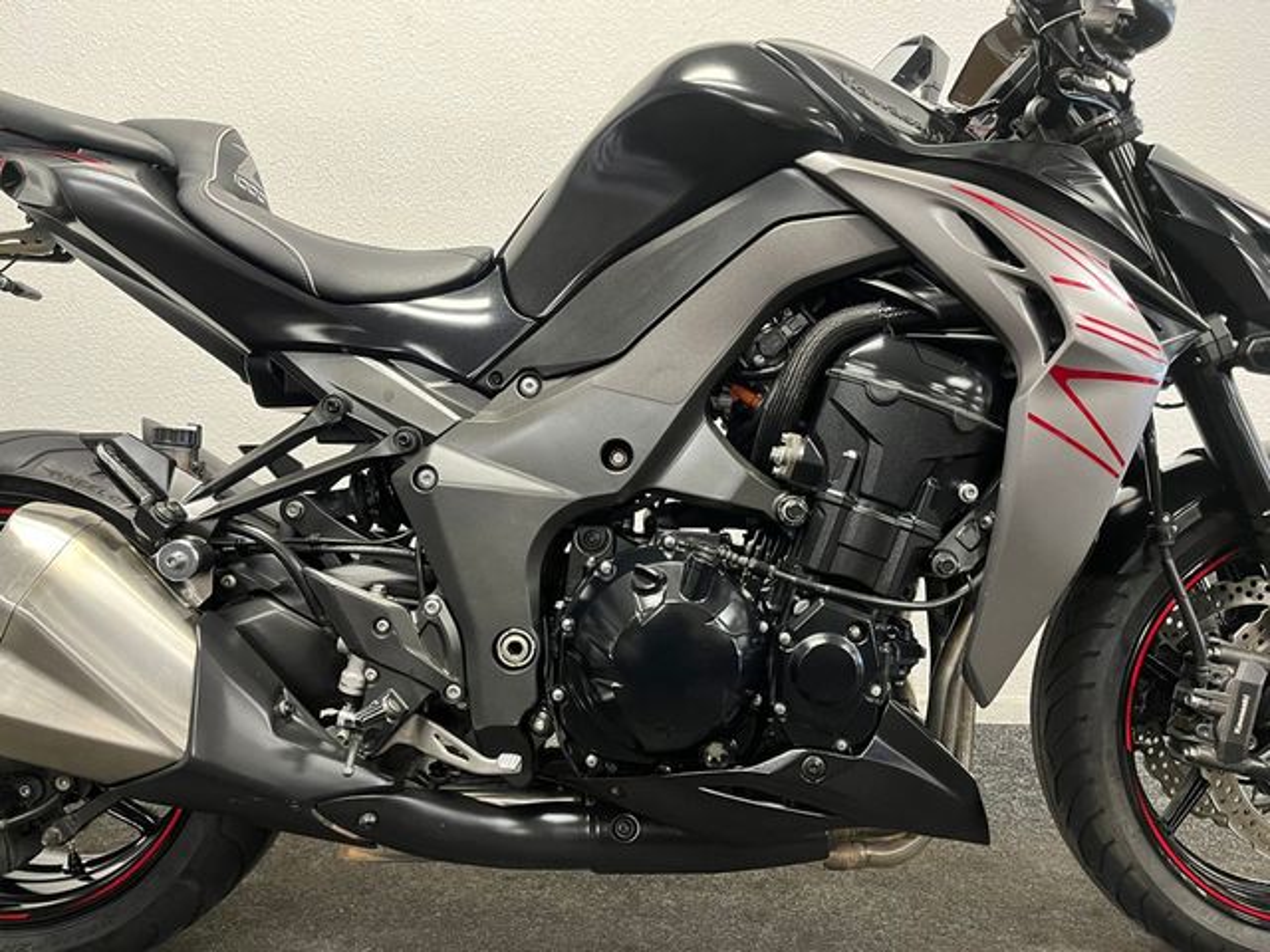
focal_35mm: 26
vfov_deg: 53.1
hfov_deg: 67.3
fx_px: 954
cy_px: 476
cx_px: 635
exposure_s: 1/50
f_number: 1.6
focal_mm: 5.1
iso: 400
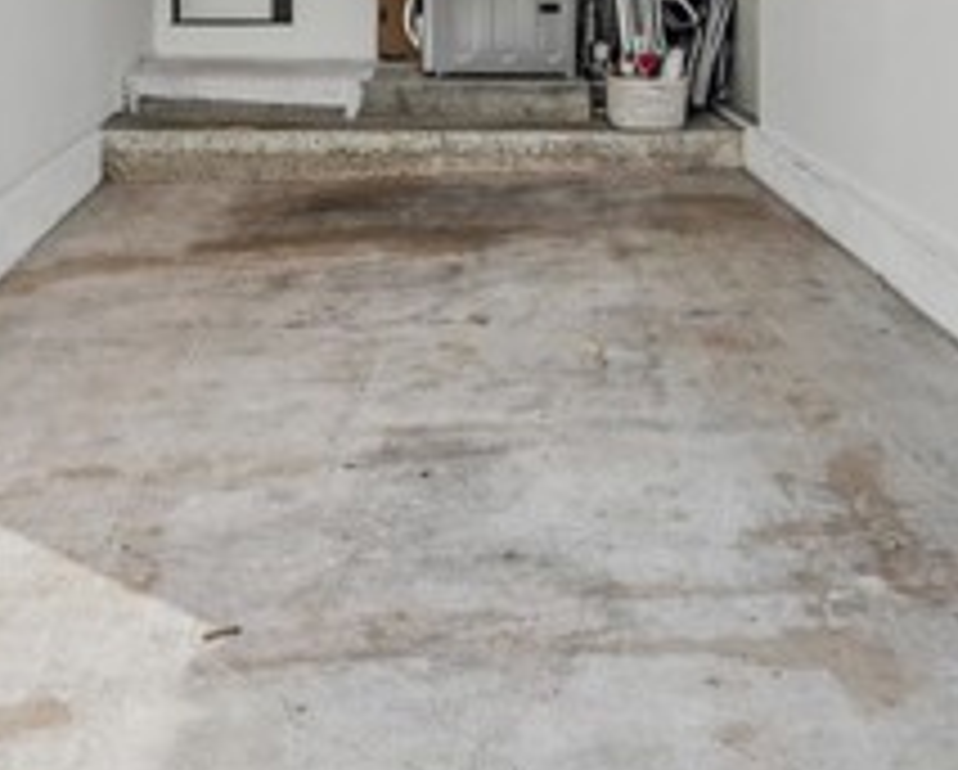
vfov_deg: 30.5
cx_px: 391
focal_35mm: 45
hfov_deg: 40.9
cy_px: -45
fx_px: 1278
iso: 400
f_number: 8
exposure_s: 1/320
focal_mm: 16
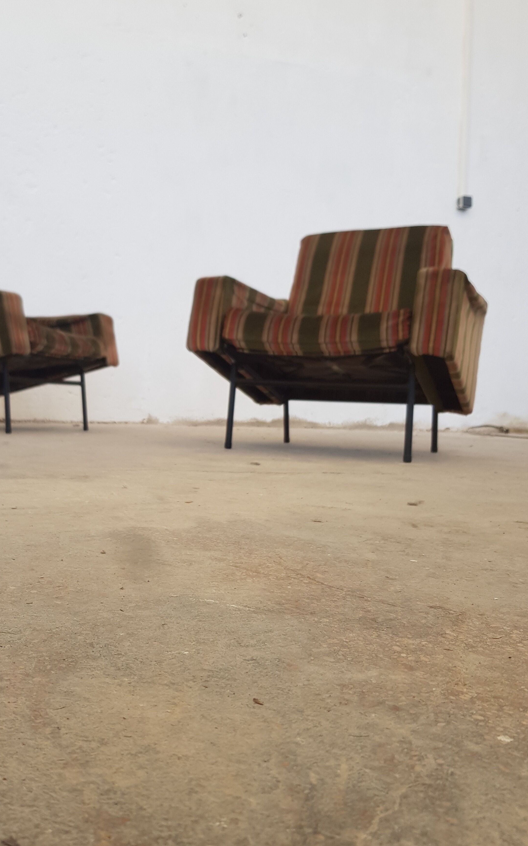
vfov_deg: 59.6
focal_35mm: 32
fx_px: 737
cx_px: 174
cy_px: 398
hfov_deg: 38.9
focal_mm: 4.2
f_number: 1.7
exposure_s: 1/50
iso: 50
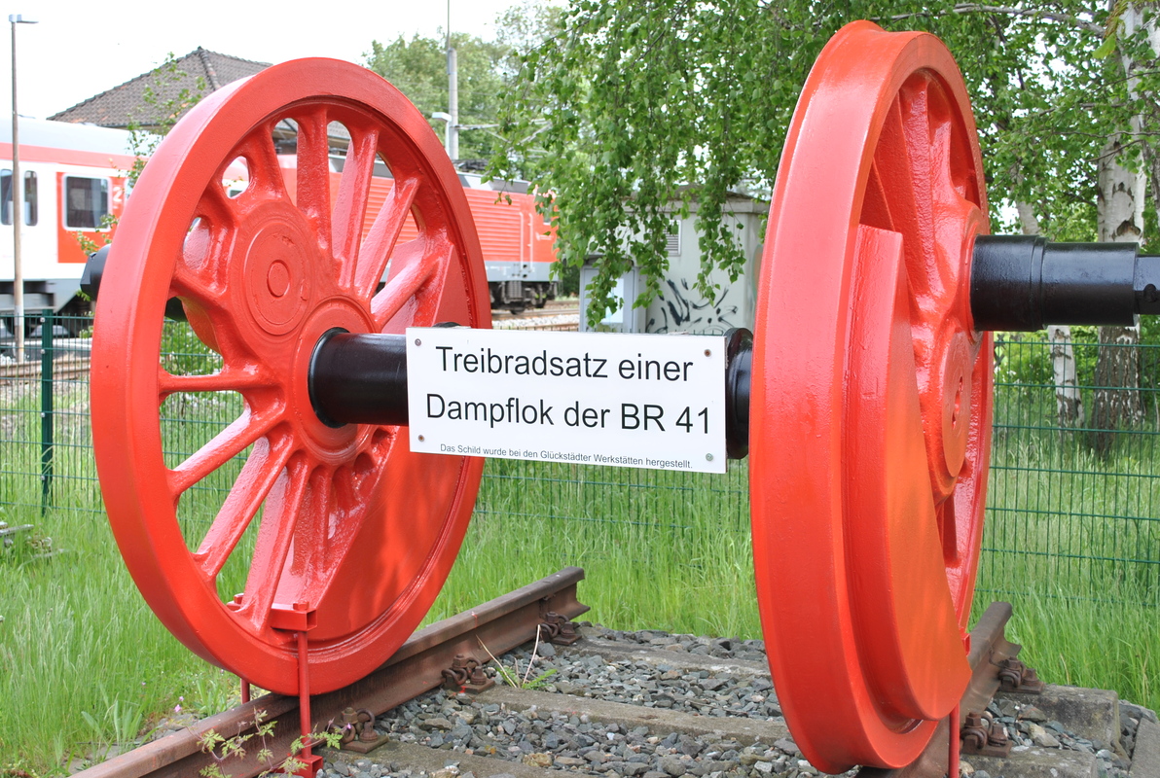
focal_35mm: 48
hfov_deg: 41.0
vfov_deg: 28.2
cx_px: 580
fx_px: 1550
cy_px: 389
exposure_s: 1/125
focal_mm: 32
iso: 100
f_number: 5.6
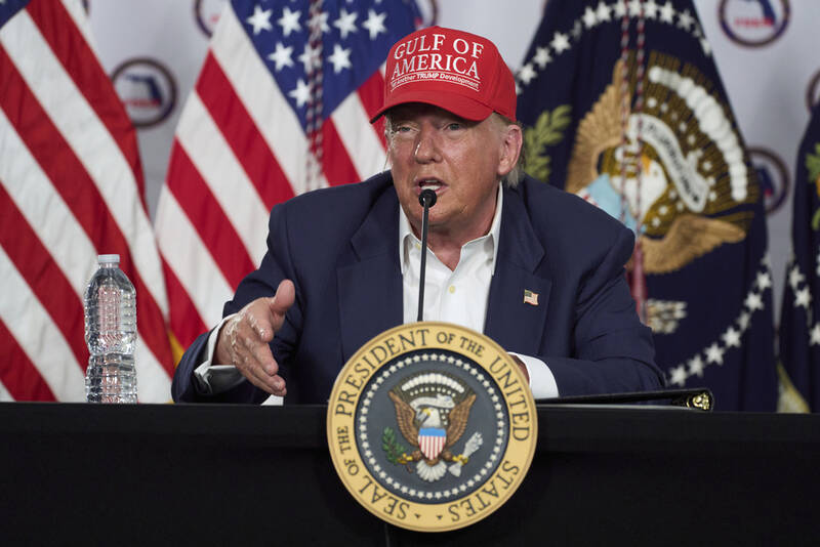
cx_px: 410
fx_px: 4557
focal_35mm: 200
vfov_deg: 6.9
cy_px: 274
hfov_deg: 10.3
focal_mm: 200
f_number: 5.6
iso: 4000
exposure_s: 1/250
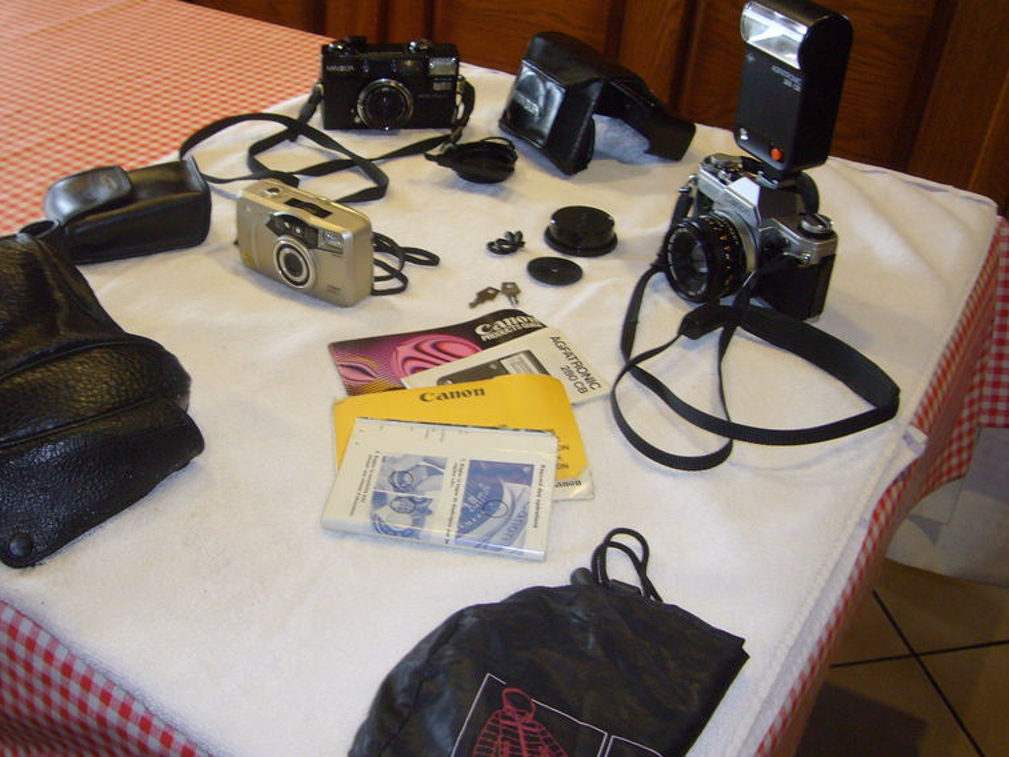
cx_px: 427
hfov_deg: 49.9
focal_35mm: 37
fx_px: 1079
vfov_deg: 38.7
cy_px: 393
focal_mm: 4.6
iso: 100
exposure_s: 1/8
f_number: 2.8
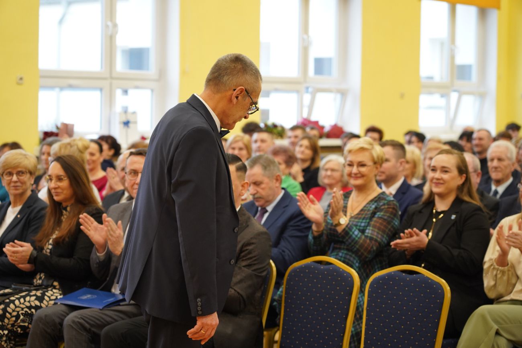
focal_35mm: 86
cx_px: 261
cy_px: 174
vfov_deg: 15.9
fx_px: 1247
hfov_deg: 23.6
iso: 1600
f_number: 4
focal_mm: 86
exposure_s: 1/125
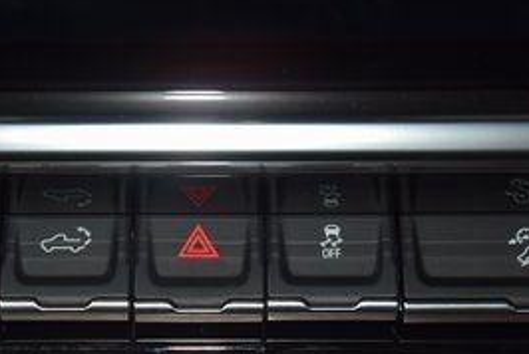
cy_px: 254
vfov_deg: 10.0
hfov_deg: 14.9
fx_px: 2015
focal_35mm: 137
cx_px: 139
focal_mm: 38
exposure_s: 1/40
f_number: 4.2
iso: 360
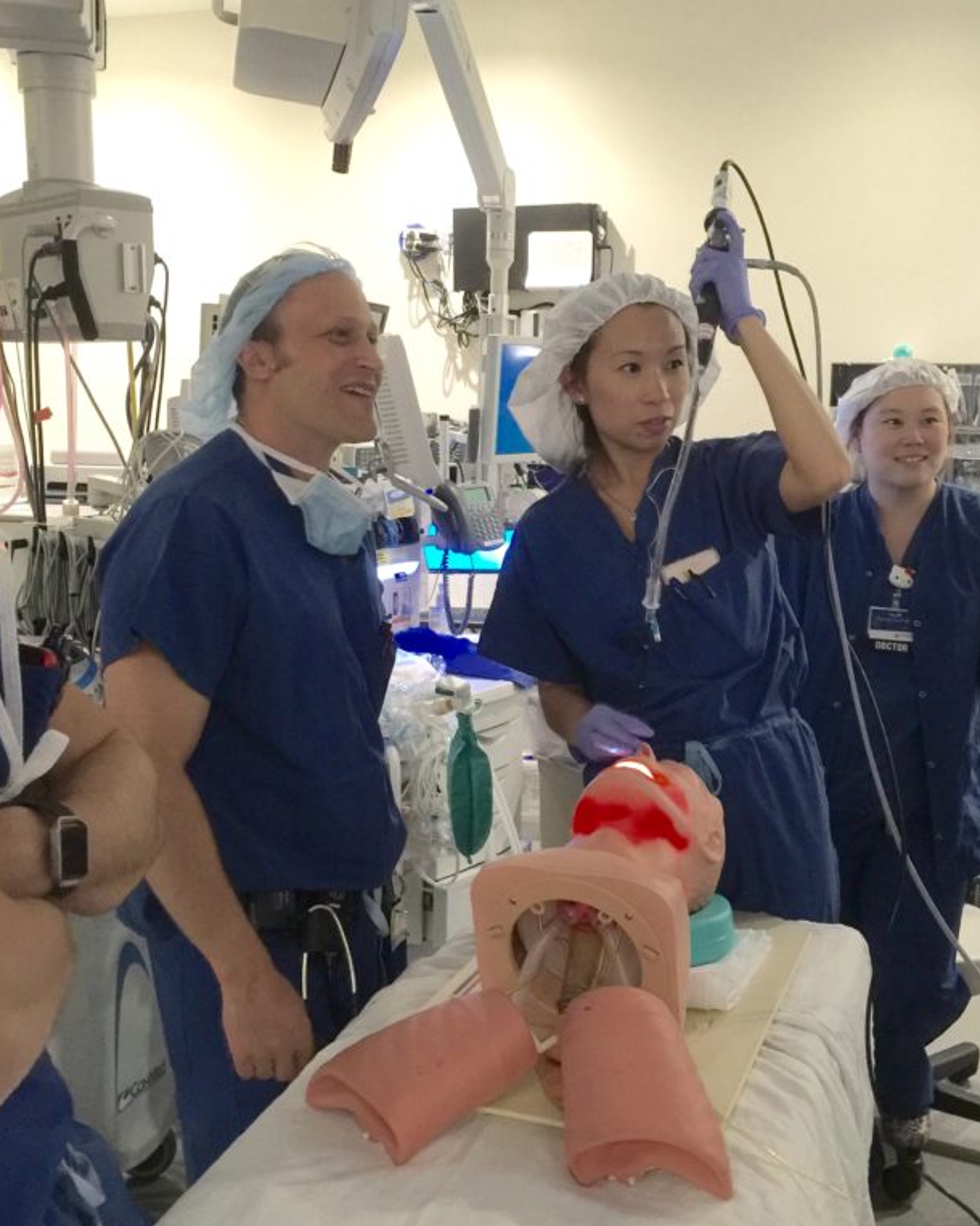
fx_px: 1378
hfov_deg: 39.1
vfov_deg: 47.9
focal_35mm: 38
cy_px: 614
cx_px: 533
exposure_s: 1/10
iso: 125
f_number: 2.2
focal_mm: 4.15
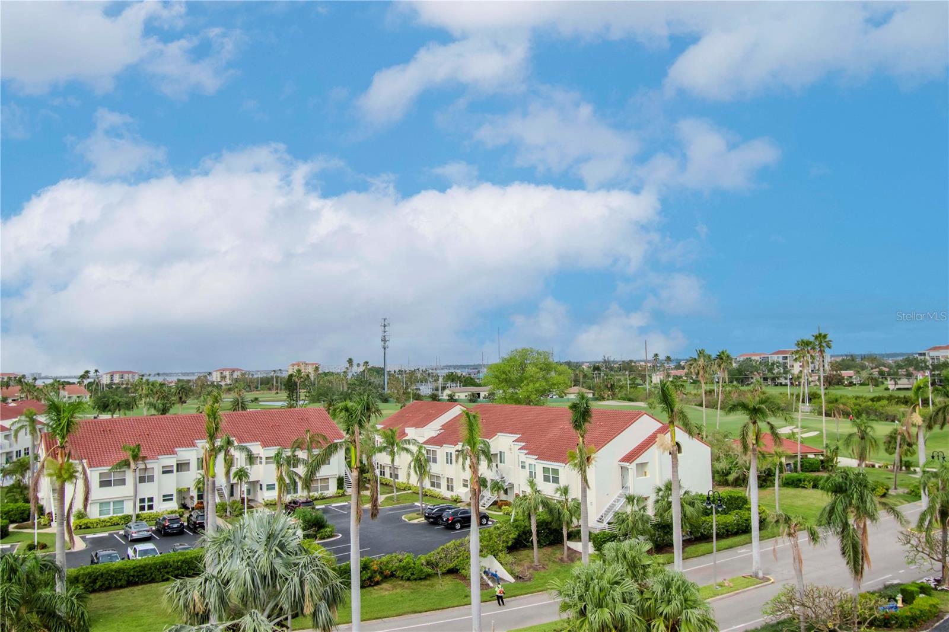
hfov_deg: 61.9
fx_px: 791
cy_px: 316
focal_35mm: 30
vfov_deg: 43.6
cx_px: 474
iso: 500
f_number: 7.1
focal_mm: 20
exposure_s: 1/1000
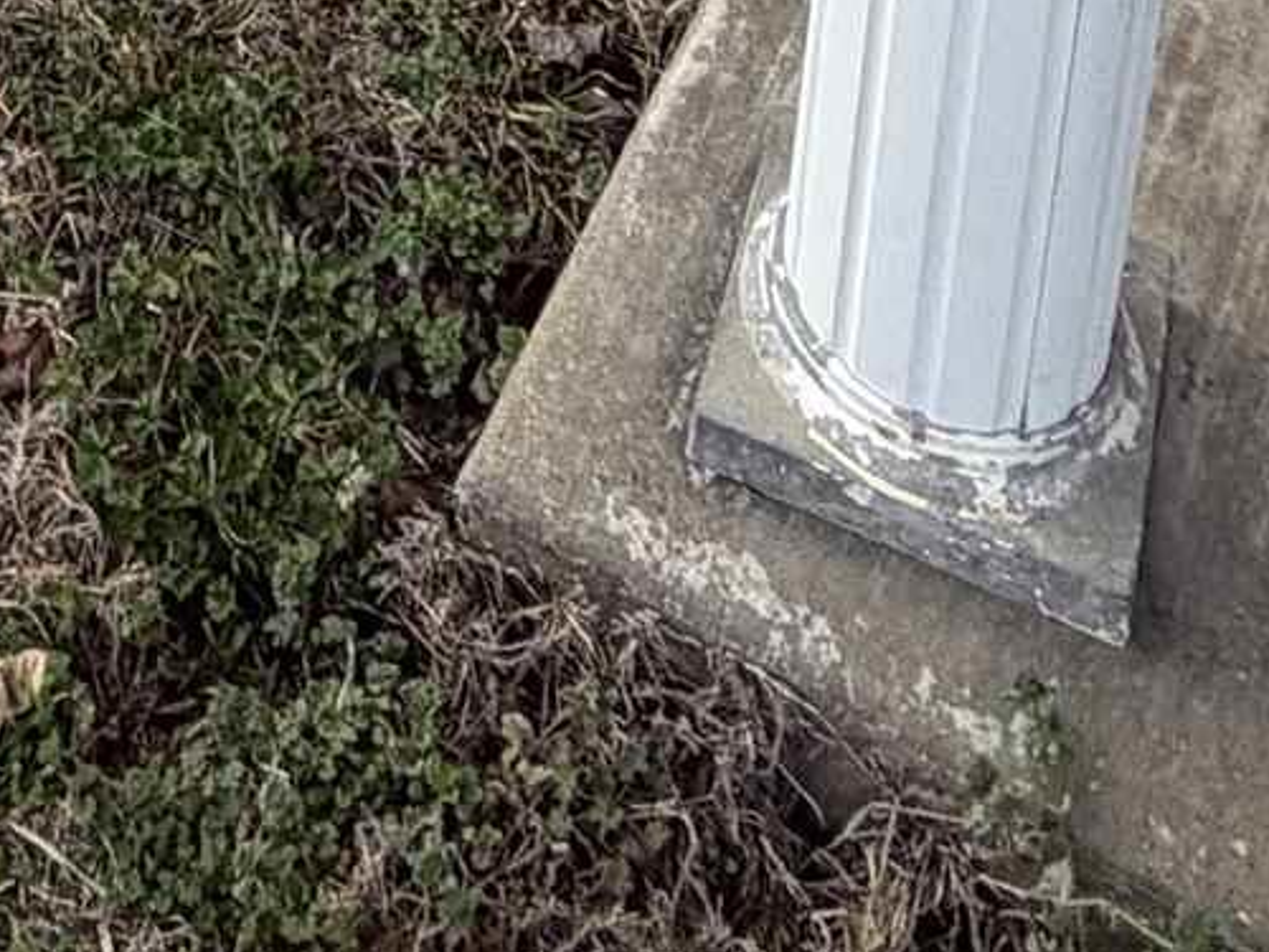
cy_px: -1714
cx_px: -66
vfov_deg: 11.7
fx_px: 3153
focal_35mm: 86
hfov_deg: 21.8
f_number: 2.2
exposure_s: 1/260
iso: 50
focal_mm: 2.22
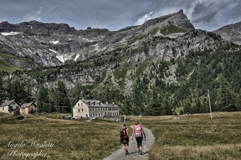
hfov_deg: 53.2
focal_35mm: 36
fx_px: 241
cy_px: 80
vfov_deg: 36.8
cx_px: 120
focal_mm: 24
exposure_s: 1/250
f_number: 25
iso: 720
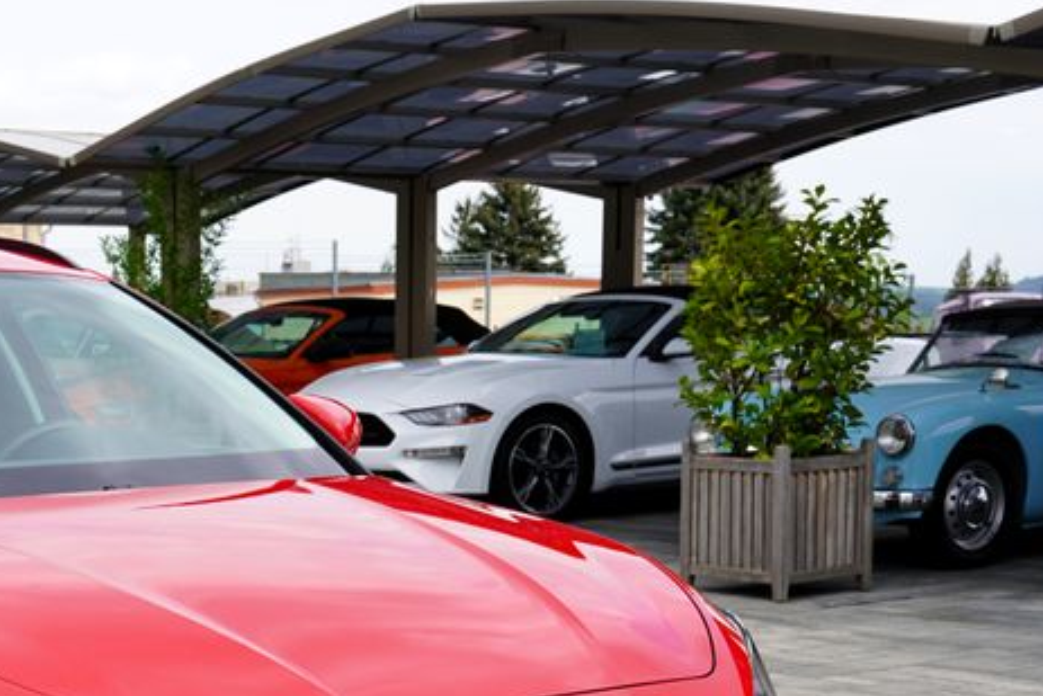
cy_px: 672
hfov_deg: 25.7
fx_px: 2173
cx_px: 23
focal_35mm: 75
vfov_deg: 17.8
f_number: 9
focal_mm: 34
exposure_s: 1/125
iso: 100
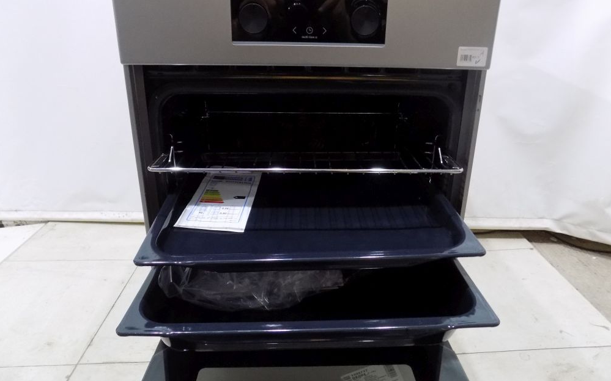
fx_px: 416
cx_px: 311
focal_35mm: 25
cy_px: 175
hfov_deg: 72.5
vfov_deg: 49.2
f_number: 3.1
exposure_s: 1/30
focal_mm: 4
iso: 400
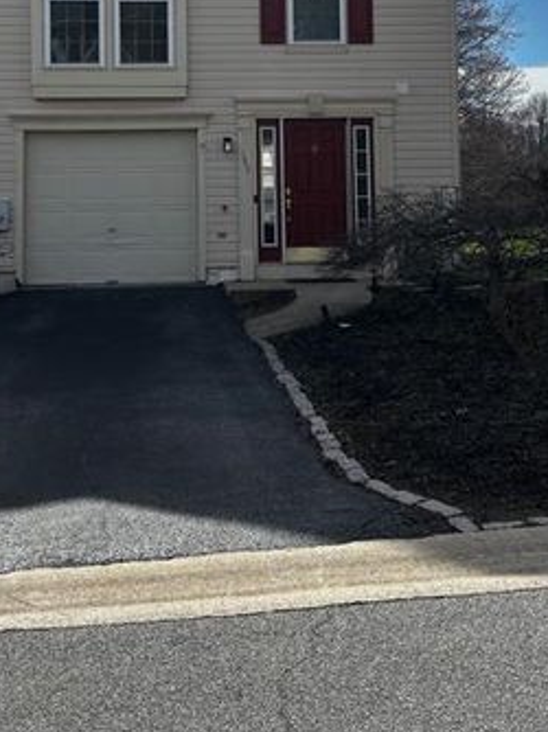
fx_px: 1099
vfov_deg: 35.3
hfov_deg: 27.9
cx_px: 210
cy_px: 119
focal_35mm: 52
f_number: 1.6
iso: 50
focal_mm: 5.96
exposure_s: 1/5076
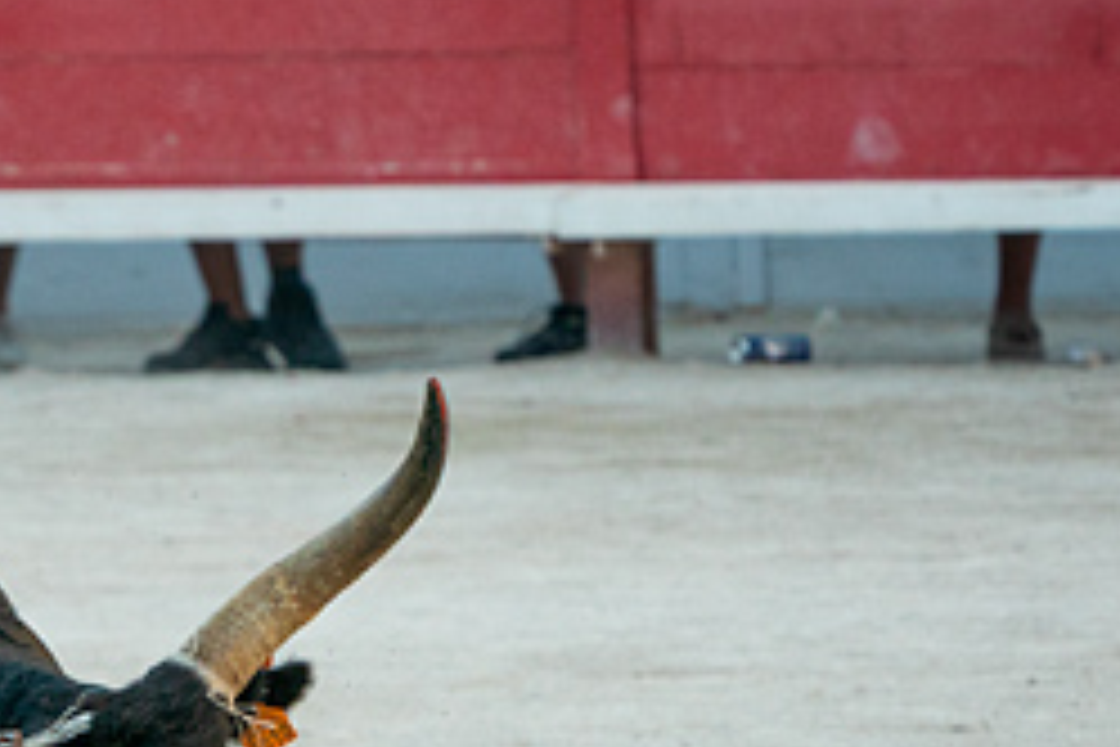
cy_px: 628
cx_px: -135
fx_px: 26536
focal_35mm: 853
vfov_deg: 1.6
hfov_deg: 2.4
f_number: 9
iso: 1000
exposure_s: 1/500
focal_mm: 303
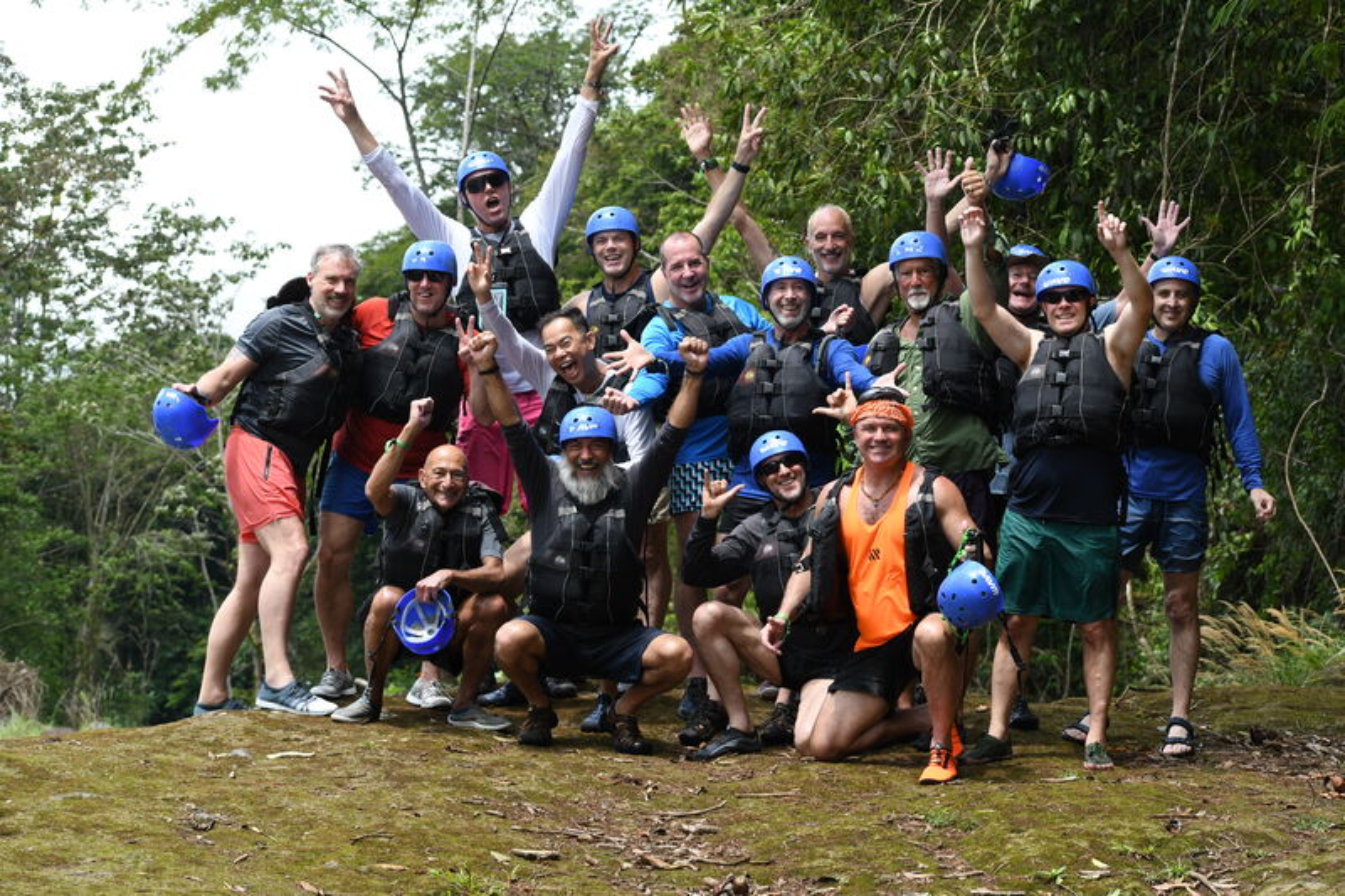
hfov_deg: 19.5
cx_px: 672
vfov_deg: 13.0
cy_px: 448
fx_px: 3922
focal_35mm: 105
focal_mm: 70
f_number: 7.1
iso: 250
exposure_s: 1/320
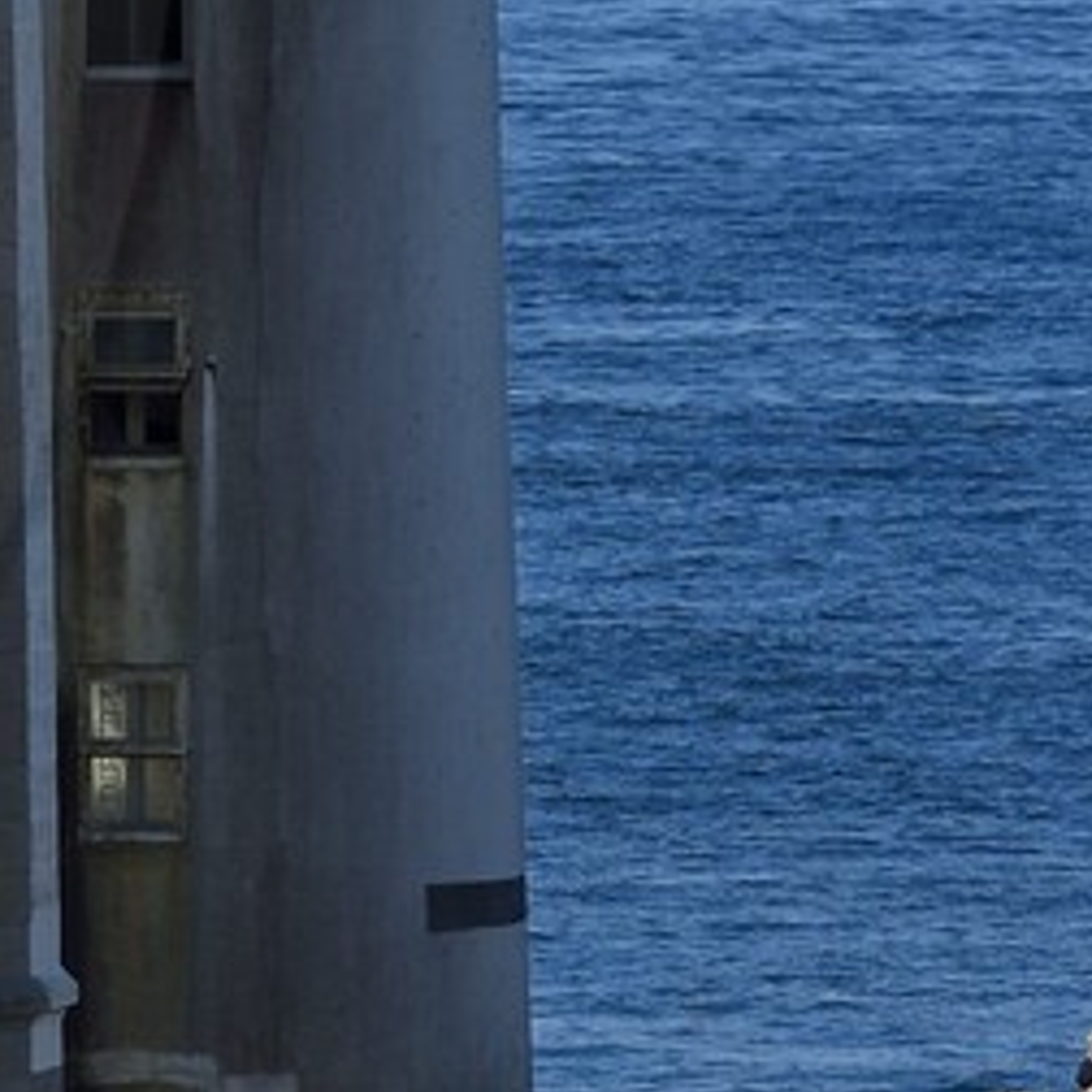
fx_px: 28873
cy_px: -264
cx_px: -1603
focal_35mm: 809
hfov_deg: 2.2
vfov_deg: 2.2
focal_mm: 150
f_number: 14
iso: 200
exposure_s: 1/250
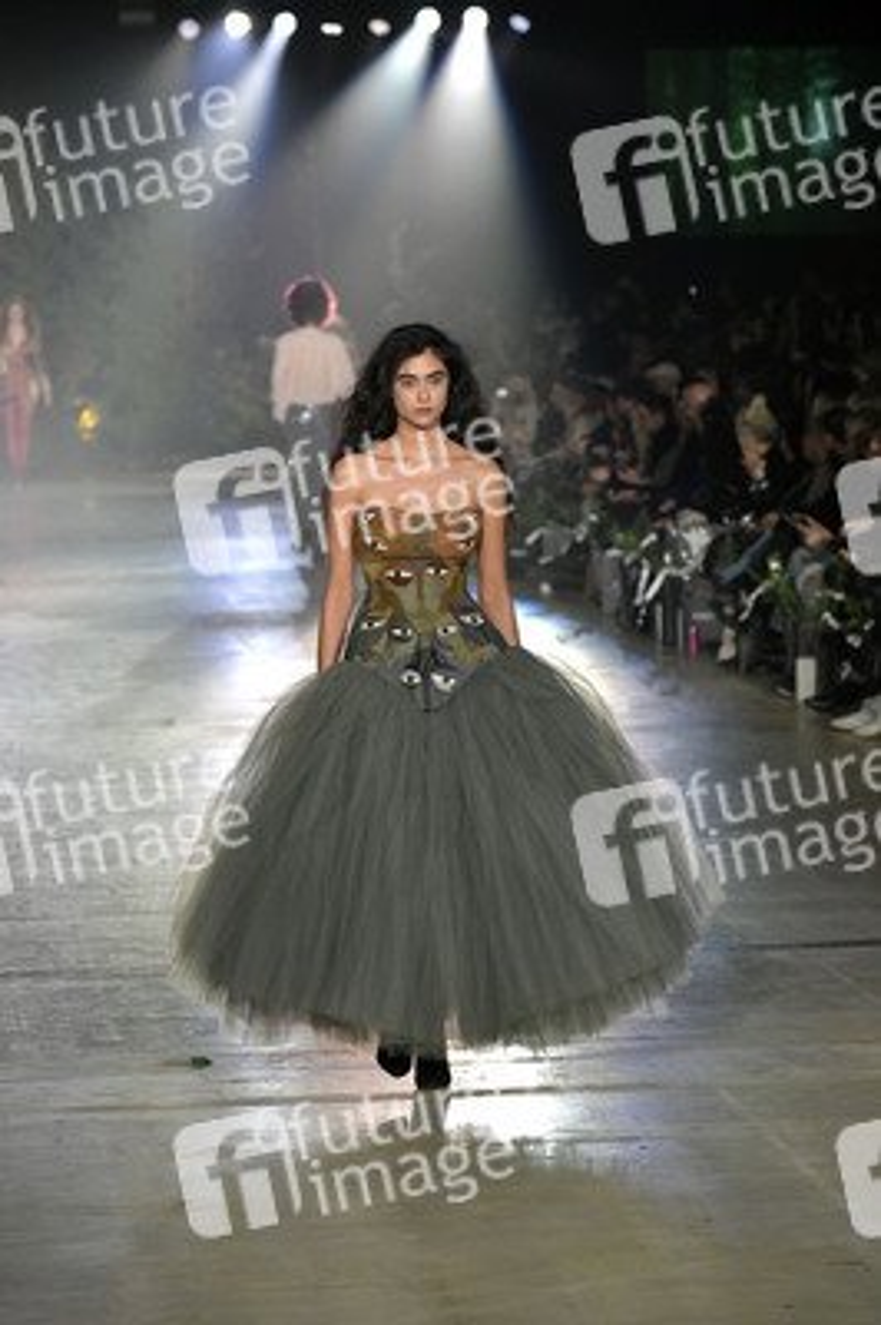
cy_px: 662
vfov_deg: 13.7
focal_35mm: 150
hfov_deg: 9.1
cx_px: 440
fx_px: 5515
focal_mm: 150
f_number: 5.6
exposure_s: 1/500
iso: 3200
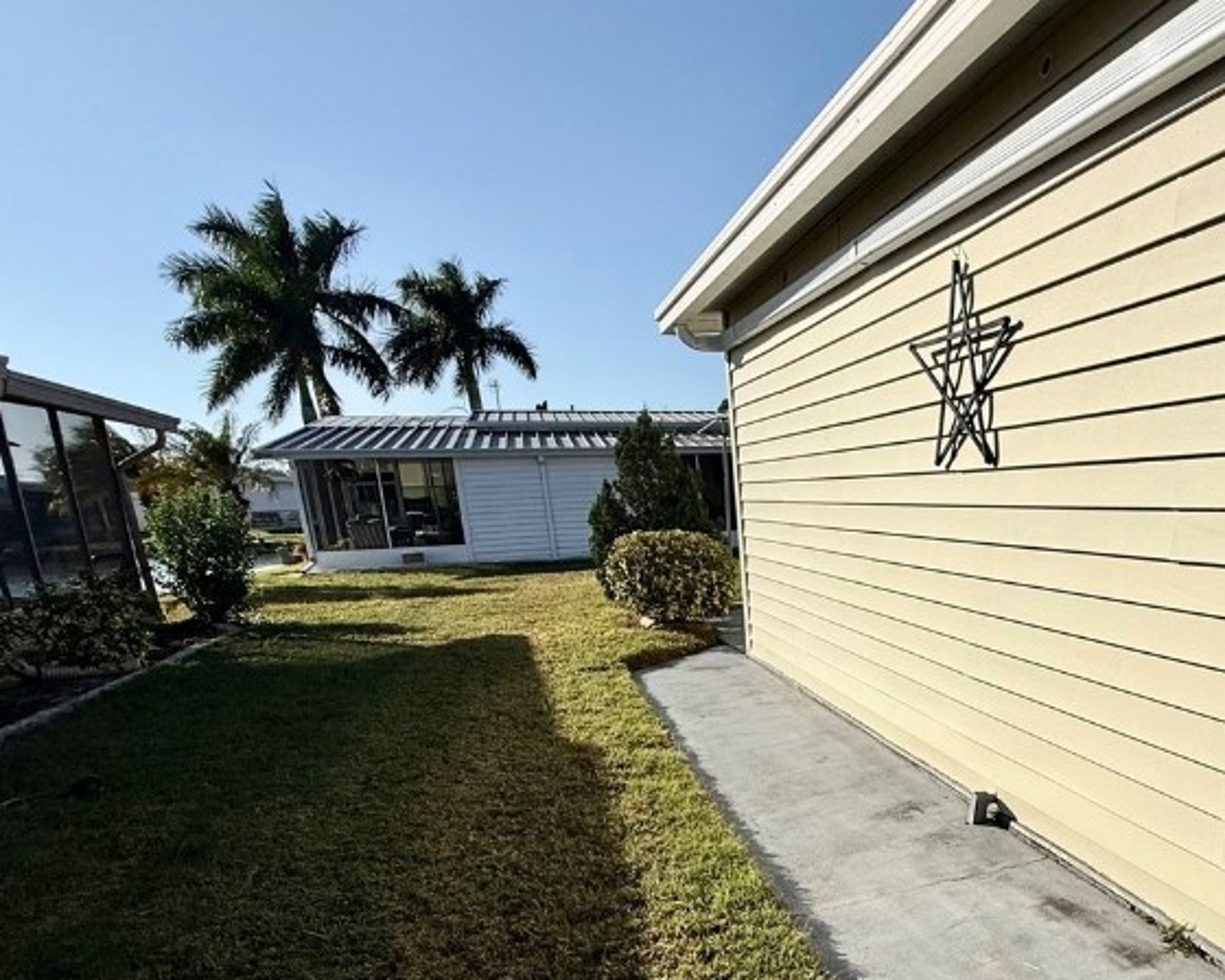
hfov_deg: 62.8
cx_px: 965
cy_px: 680
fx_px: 906
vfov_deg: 55.2
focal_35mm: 25
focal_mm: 2.22
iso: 50
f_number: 2.2
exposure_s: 1/4762
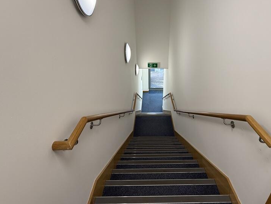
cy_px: 83
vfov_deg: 65.4
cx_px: 155
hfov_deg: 81.3
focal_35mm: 20
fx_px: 157
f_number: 2.2
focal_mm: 2.22
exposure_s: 1/100
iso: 80
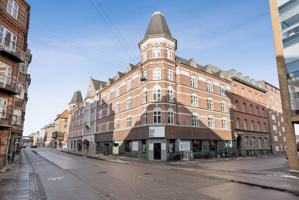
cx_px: 150
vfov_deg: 61.9
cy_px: 100
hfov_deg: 84.0
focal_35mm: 20
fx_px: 166
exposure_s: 1/1600
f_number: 10
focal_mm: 20
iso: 800
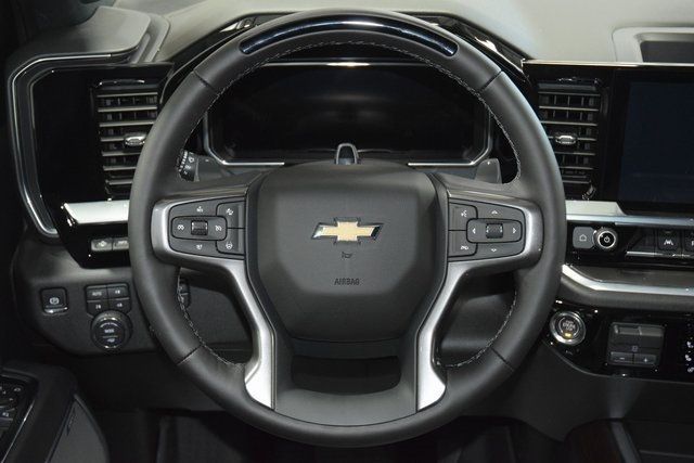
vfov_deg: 26.5
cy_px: 232
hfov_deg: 38.9
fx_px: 983
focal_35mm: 51
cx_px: 347
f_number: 4
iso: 3200
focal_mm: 34
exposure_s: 1/40
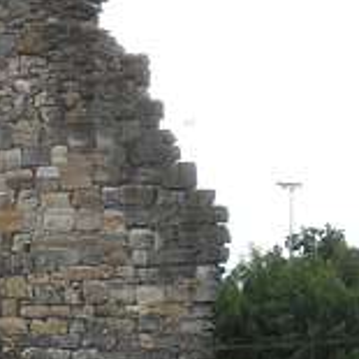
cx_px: -44
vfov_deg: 2.9
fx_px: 7099
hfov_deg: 2.9
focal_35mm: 605
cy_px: 204
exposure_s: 1/125
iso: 80
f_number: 5.9
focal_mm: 29.44
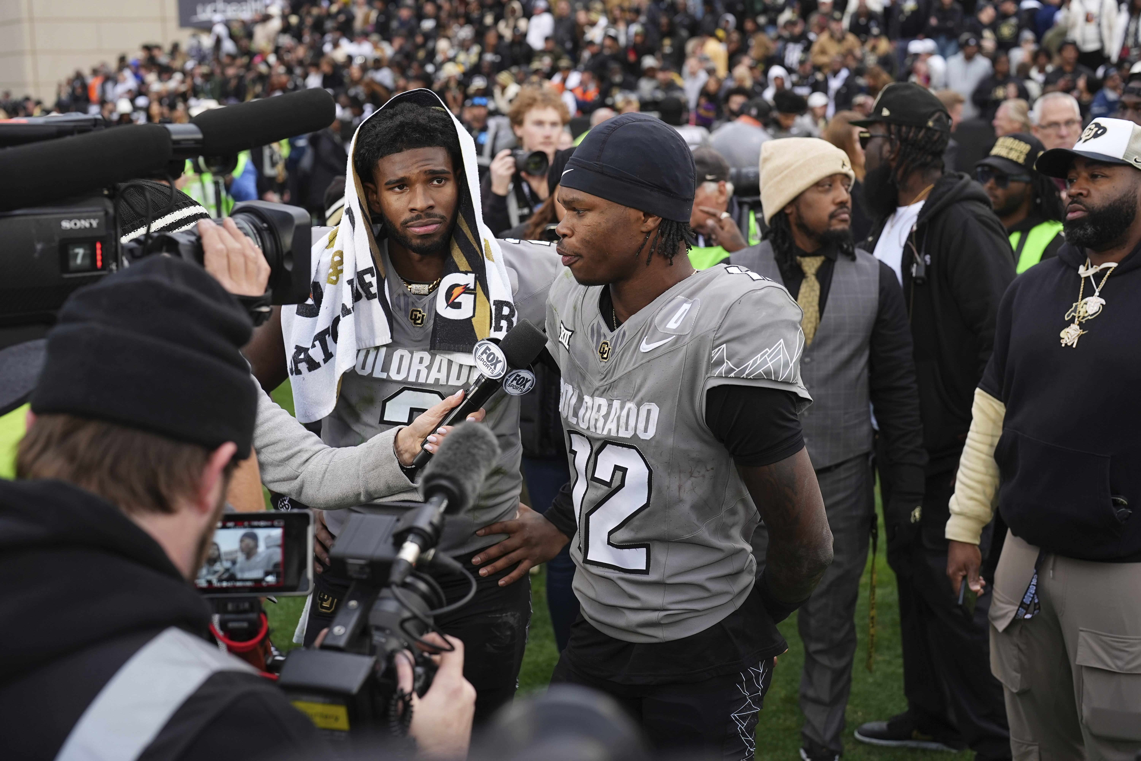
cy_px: 380
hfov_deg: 39.6
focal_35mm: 50
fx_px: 1585
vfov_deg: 27.0
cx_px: 570
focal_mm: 50
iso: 400
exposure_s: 1/640
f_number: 3.5
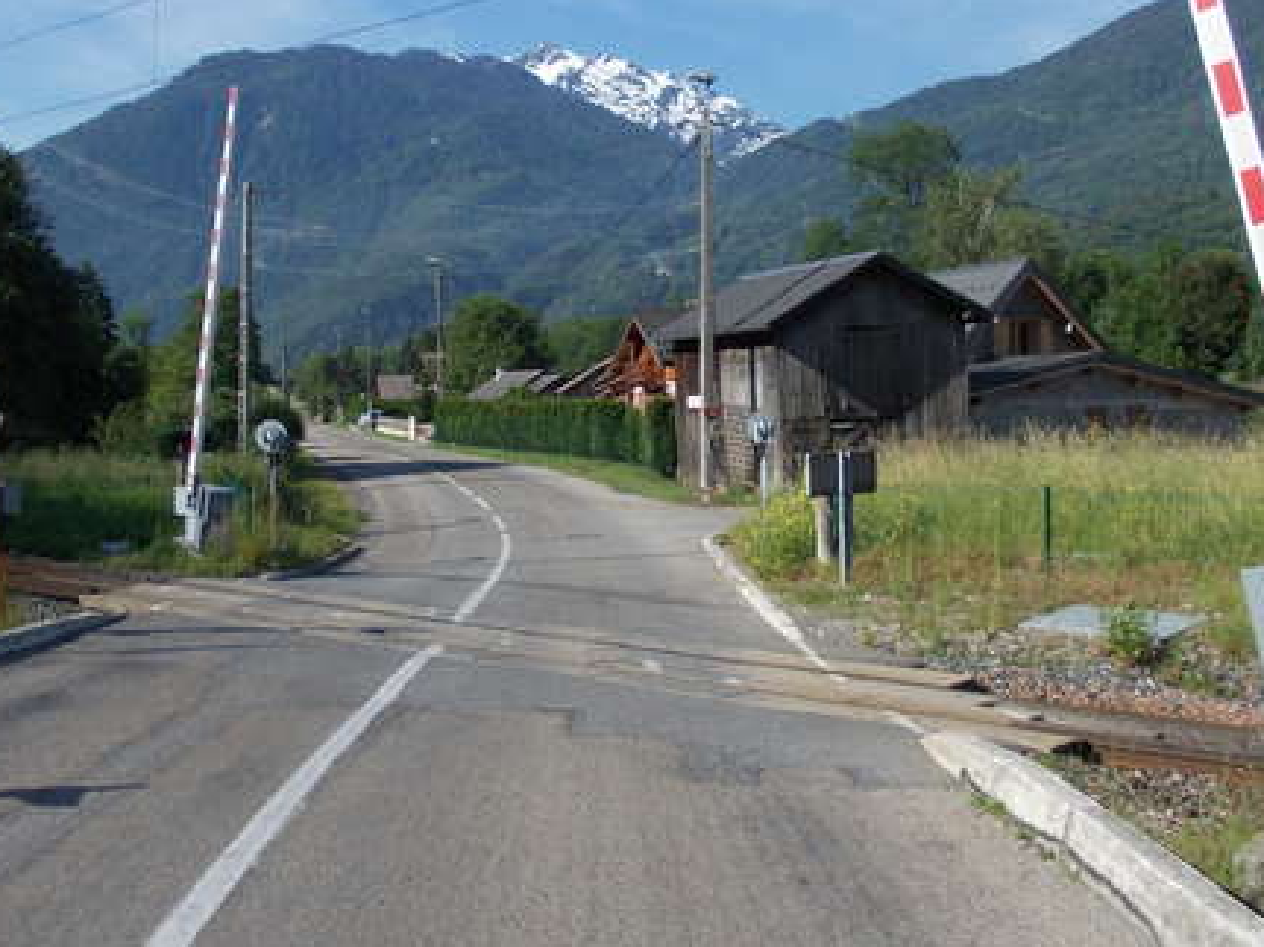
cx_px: 607
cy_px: 372
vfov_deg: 36.6
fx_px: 1424
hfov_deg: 47.9
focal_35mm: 39
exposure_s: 1/320
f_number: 5.4
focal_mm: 4
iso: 80
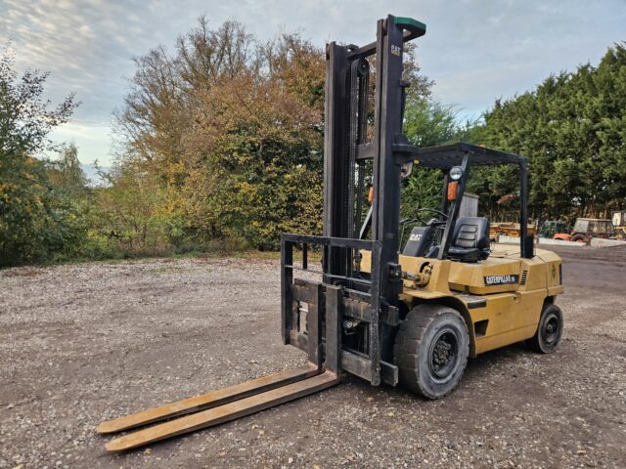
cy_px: 234
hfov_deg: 73.9
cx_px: 313
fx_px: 416
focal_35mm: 23
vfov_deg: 58.9
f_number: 1.8
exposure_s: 1/180
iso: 160
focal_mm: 5.4
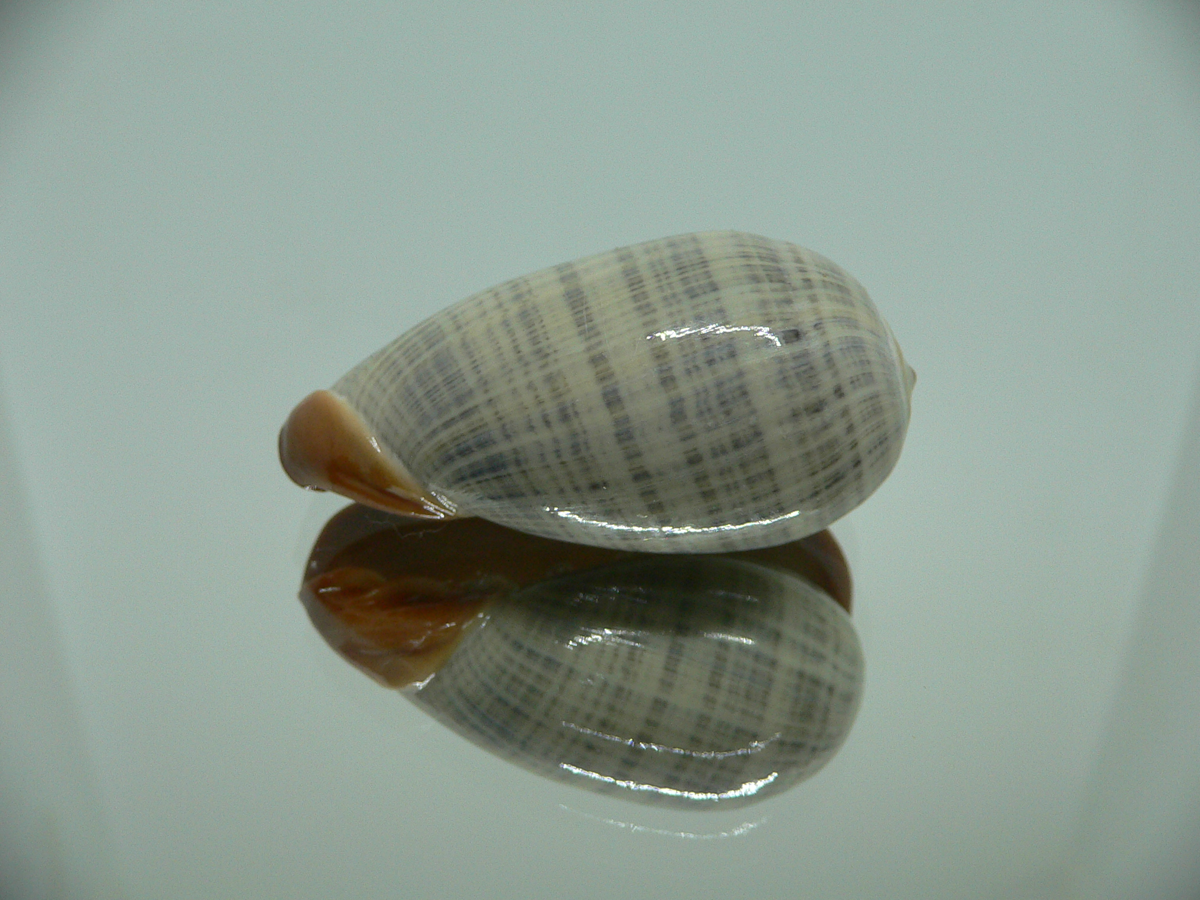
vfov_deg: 40.7
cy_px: 450
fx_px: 1213
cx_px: 600
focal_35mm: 35
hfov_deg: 52.6
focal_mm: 4.6
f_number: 2.8
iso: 150
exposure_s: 1/60
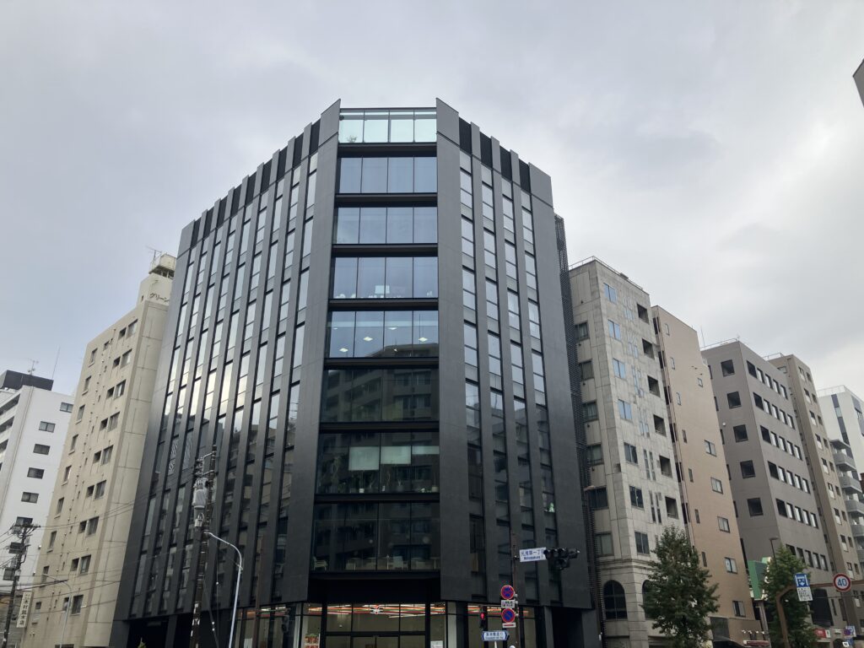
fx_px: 699
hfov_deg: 63.4
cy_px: 324
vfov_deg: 49.7
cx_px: 432
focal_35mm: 28
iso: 32
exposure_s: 1/1312
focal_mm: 3.99
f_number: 1.8
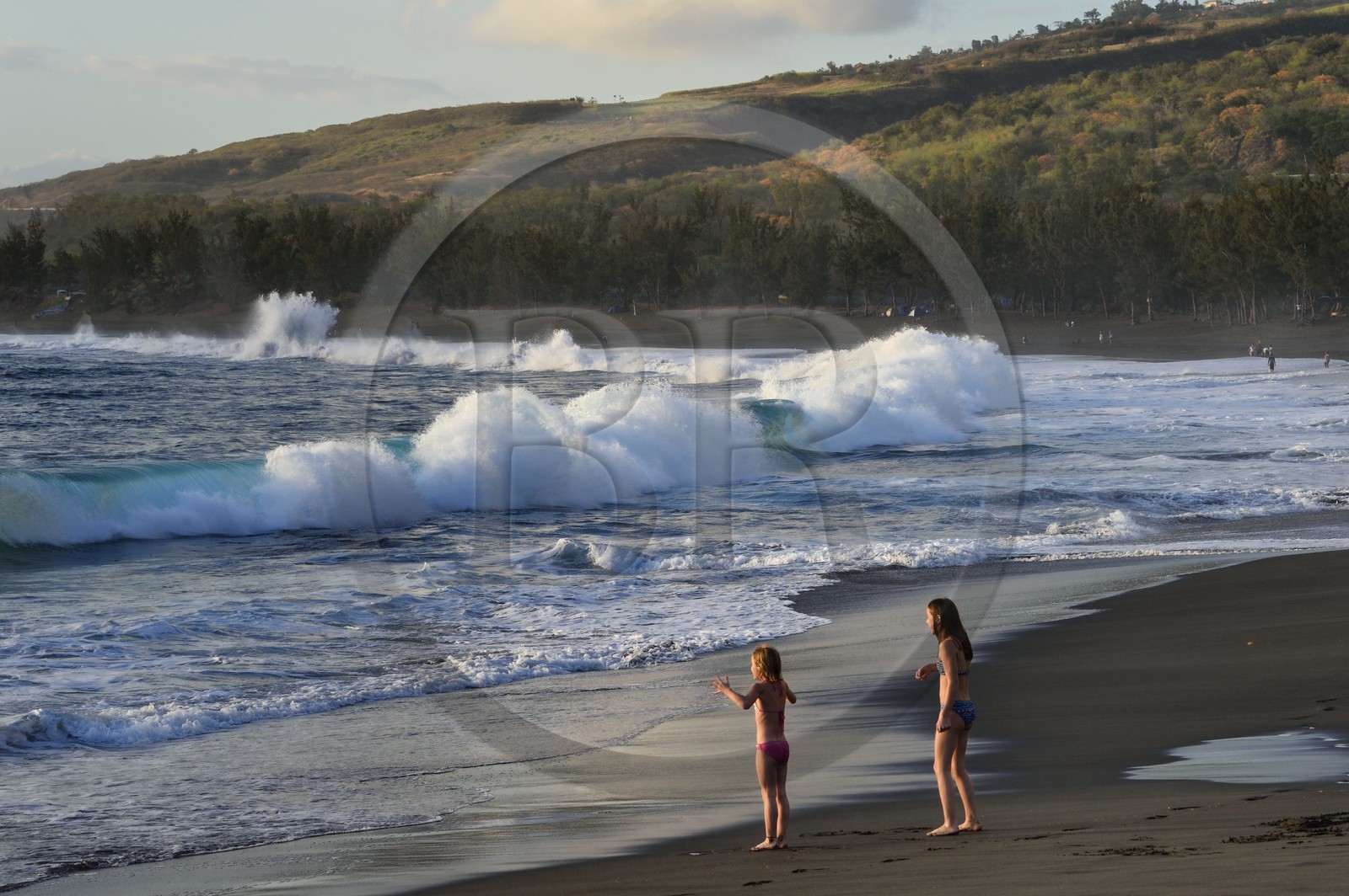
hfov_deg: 17.7
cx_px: 674
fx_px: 4343
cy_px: 448
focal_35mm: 116
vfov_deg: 11.8
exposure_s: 1/250
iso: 400
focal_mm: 116
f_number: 10
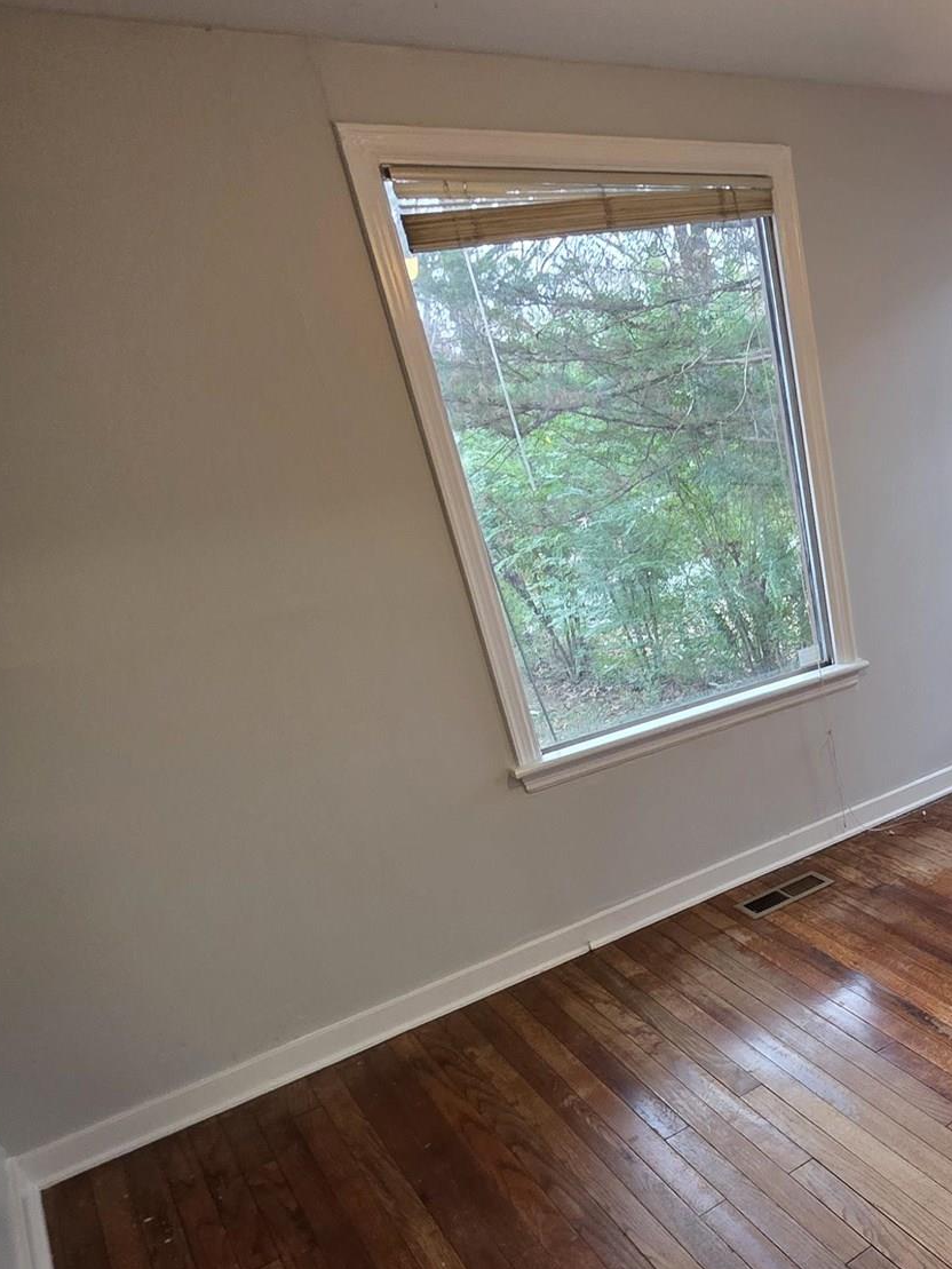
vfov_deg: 63.7
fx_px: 990
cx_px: 973
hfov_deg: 43.3
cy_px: 841
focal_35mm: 27
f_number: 1.9
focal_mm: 2.2
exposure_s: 1/60
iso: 250
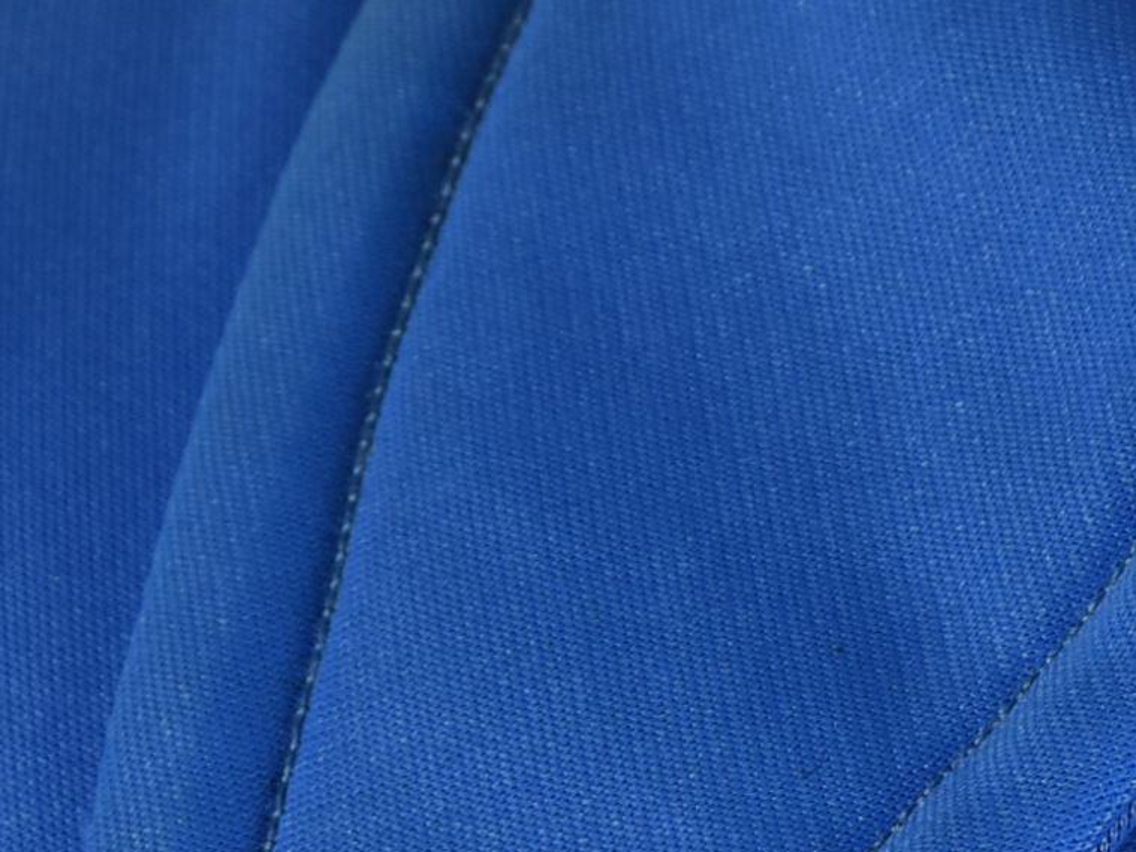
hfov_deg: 3.1
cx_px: 694
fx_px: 20901
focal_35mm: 637
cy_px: 1330
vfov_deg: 2.3
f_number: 14
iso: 320
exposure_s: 1/125
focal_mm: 112
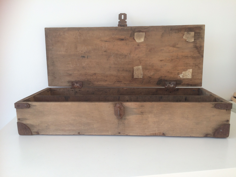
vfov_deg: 48.2
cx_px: 118
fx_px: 198
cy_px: 88
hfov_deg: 61.7
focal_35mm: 29
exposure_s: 1/170
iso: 32
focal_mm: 4.15
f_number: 2.2
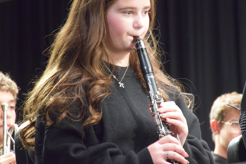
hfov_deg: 7.3
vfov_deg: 4.9
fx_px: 1927
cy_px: 72
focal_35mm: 282
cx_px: 129
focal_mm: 140
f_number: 5.6
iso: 6400
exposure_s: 1/125
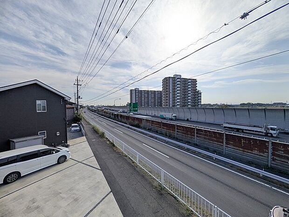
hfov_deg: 110.5
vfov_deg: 94.5
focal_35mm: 12
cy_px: 108
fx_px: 100
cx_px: 144
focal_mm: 2.02
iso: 41
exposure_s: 1/4505
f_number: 1.7
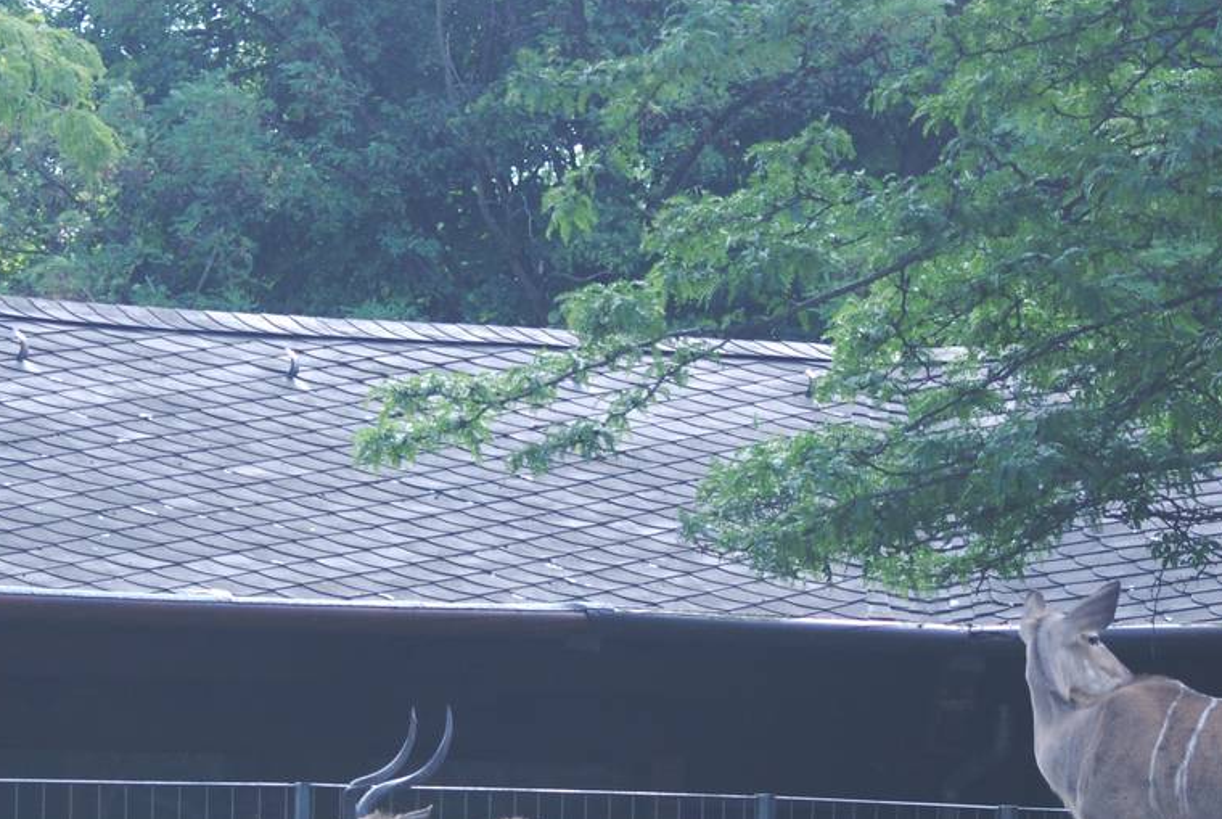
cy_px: 620
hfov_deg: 9.3
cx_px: 445
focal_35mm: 221
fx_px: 7512
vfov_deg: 6.2
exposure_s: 1/320
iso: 200
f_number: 4.5
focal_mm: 70
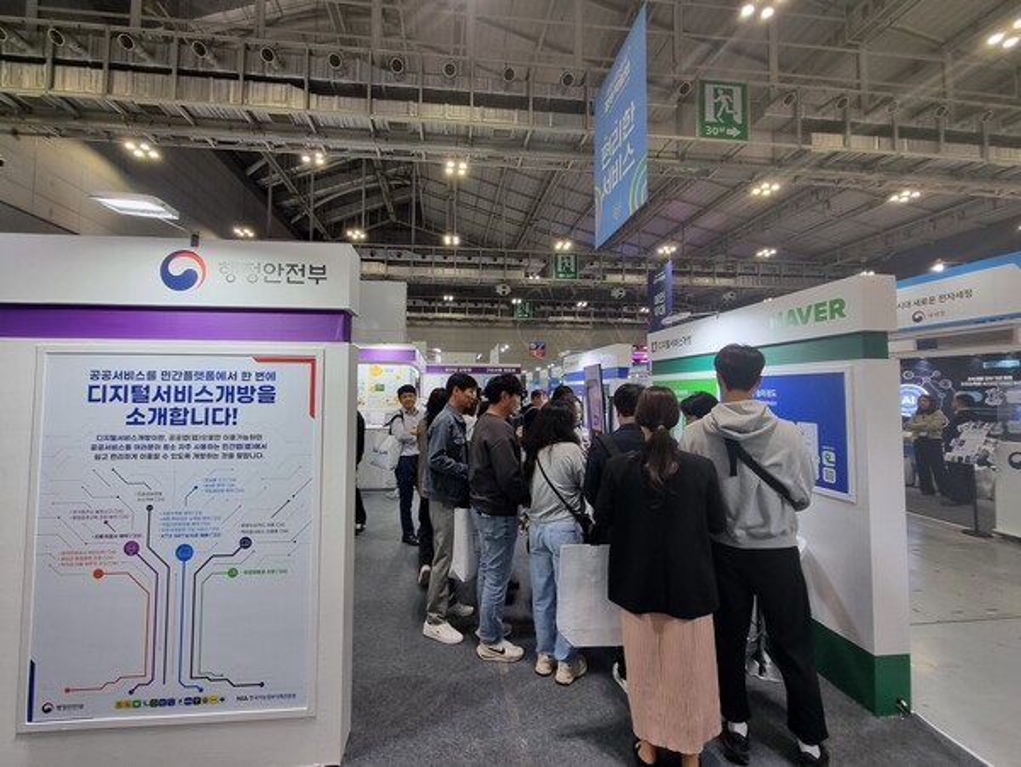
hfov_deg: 106.1
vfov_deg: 90.0
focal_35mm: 13
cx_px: 510
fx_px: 384
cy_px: 384
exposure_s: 1/60
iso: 64
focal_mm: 2.2
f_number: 2.2
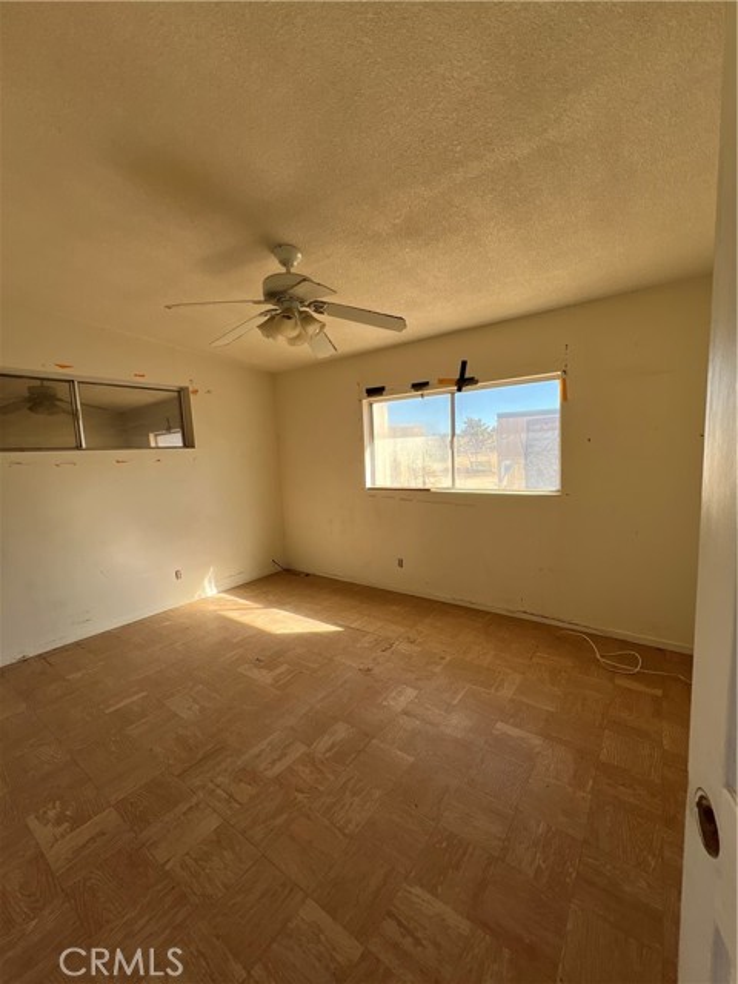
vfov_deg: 106.2
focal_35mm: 13
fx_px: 370
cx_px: 369
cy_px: 492
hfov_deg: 89.9
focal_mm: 1.57
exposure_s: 1/244
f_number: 1.8
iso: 32
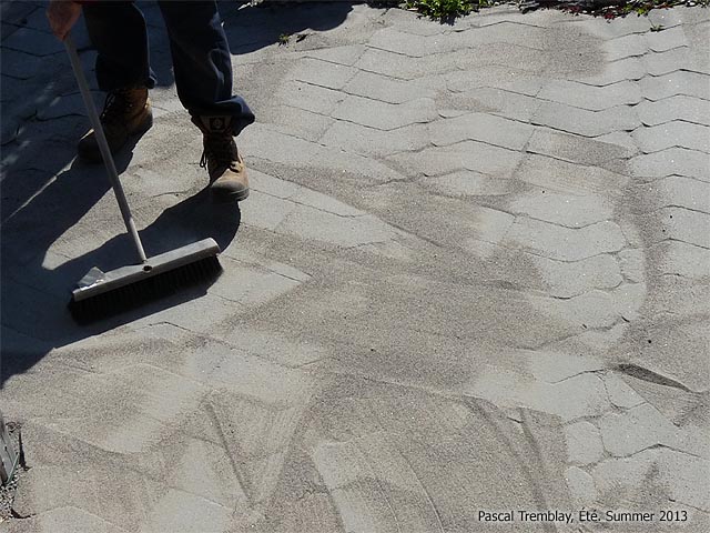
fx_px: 1190
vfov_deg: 25.2
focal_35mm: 58
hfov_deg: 33.2
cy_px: 266
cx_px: 355
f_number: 7.1
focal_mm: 6
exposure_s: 1/400
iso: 100
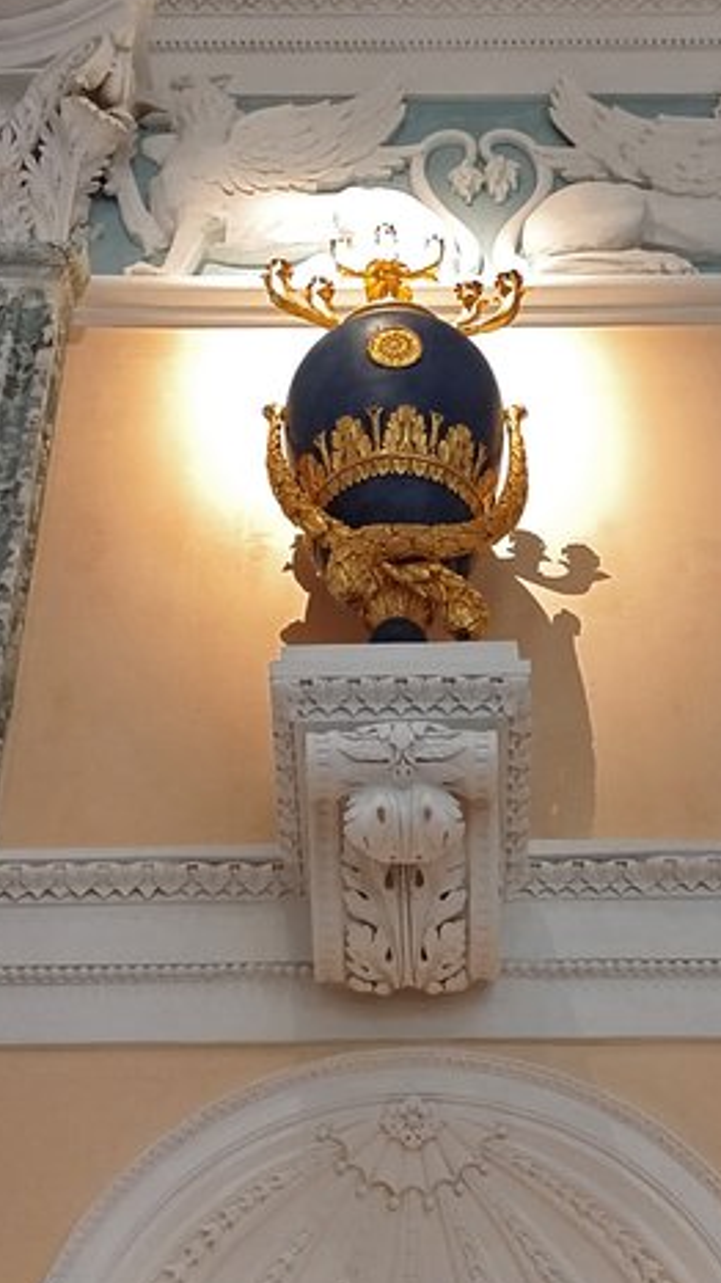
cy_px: 617
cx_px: 454
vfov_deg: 36.0
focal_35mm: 58
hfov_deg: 20.7
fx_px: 1972
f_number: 1.9
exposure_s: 1/33.3
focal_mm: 5.52
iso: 4400
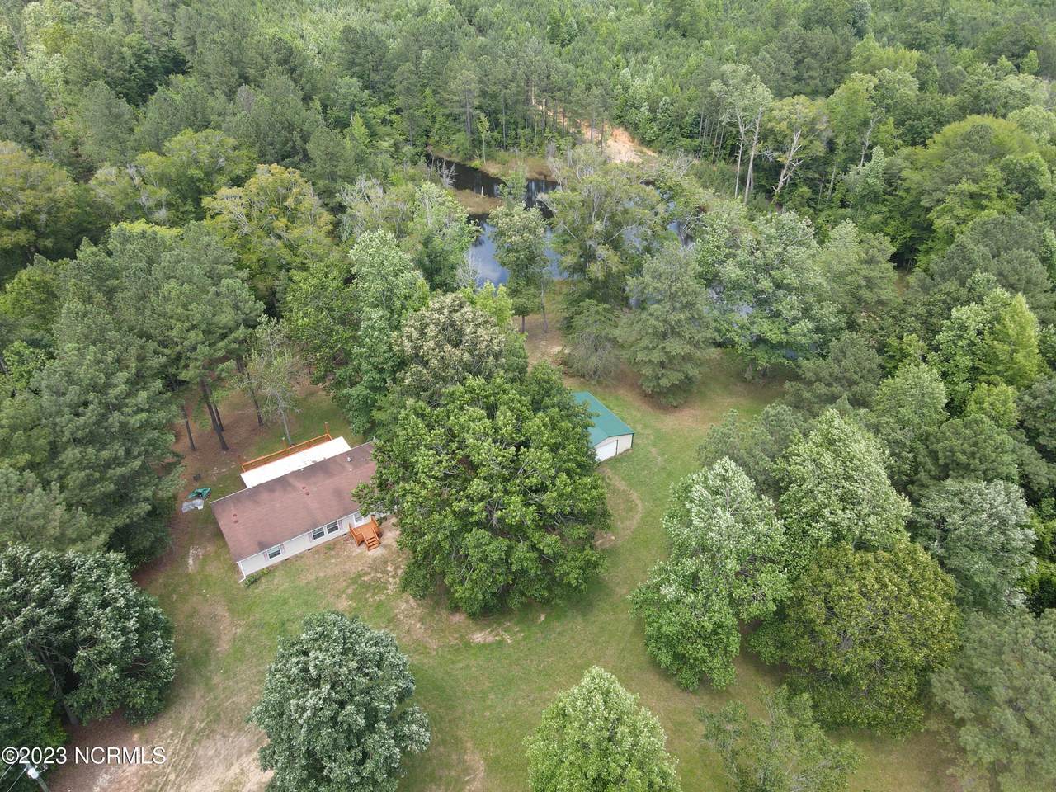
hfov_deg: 71.6
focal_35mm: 24
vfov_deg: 56.8
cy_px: 396
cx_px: 528
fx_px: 732
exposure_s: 1/125
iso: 100
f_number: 2.8
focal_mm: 4.5
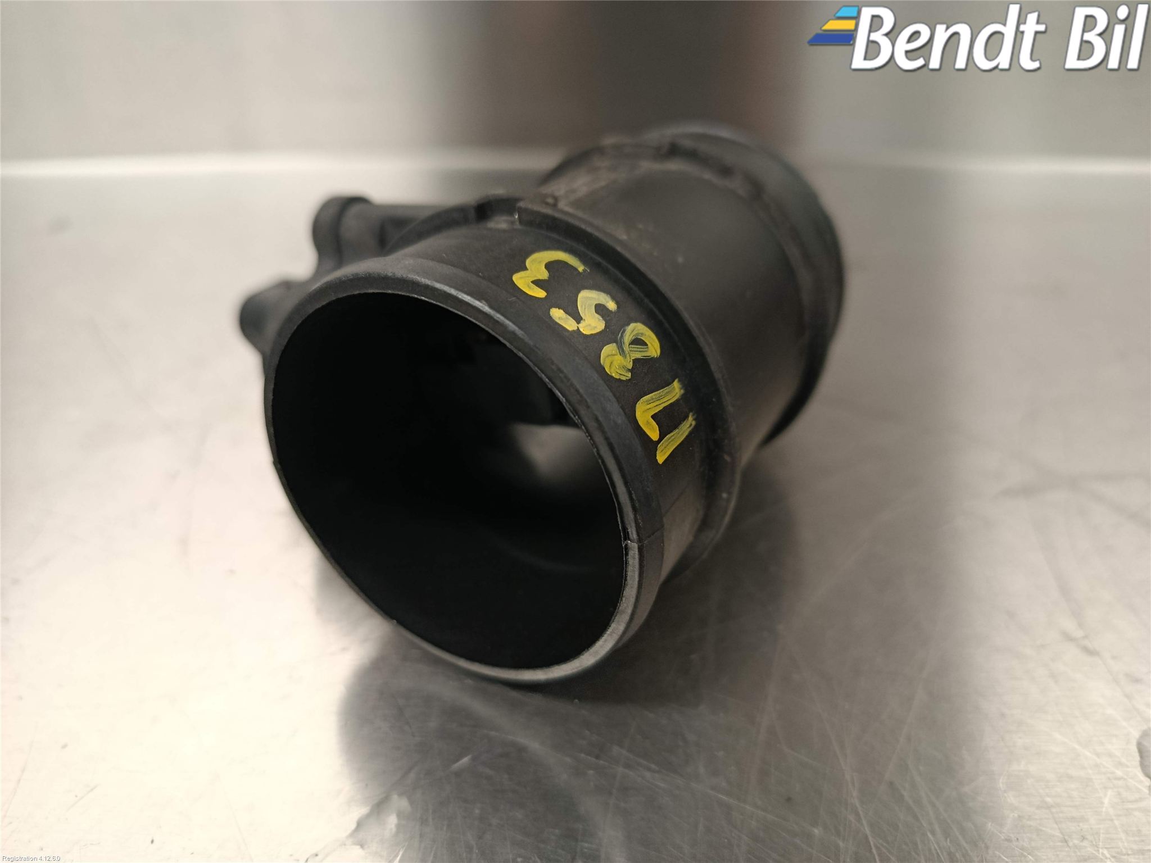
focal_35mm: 24
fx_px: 798
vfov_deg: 56.8
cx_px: 576
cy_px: 432
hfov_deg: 71.6
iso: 1388
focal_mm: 5.24
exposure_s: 1/50
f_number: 1.7
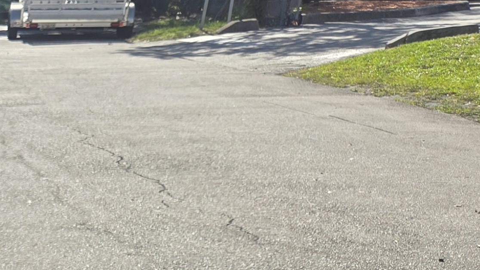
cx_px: -352
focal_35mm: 90
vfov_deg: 12.7
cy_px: 416
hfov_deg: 18.9
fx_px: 1145
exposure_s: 1/1011
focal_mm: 5.4
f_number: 1.8
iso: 25
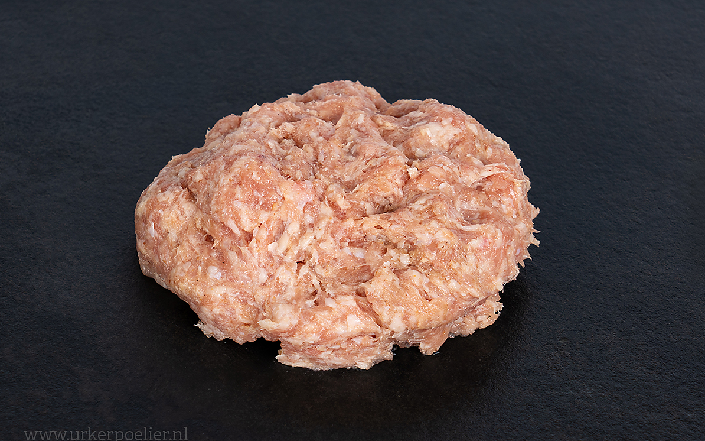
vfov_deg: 15.7
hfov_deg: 24.9
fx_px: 1595
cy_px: 223
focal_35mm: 83
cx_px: 353
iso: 100
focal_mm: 81
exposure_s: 1/160
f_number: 9
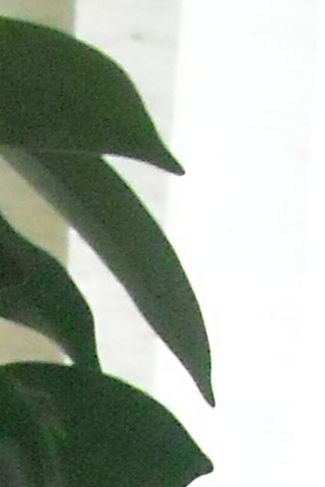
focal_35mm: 240
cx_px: -375
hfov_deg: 5.6
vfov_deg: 7.8
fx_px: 3250
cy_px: 1280
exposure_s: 1/45
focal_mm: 5.7
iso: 800
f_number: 2.8
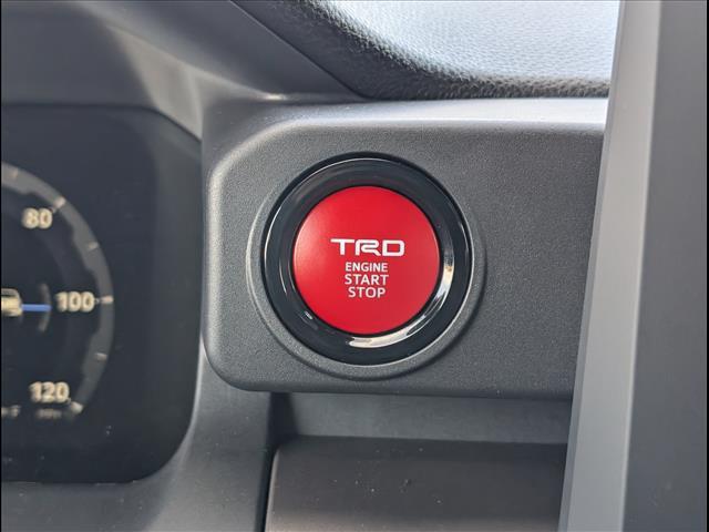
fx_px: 1004
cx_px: 354
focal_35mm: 49
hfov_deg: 38.9
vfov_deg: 29.7
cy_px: 266
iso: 564
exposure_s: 1/625
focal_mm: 6.9
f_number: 1.68
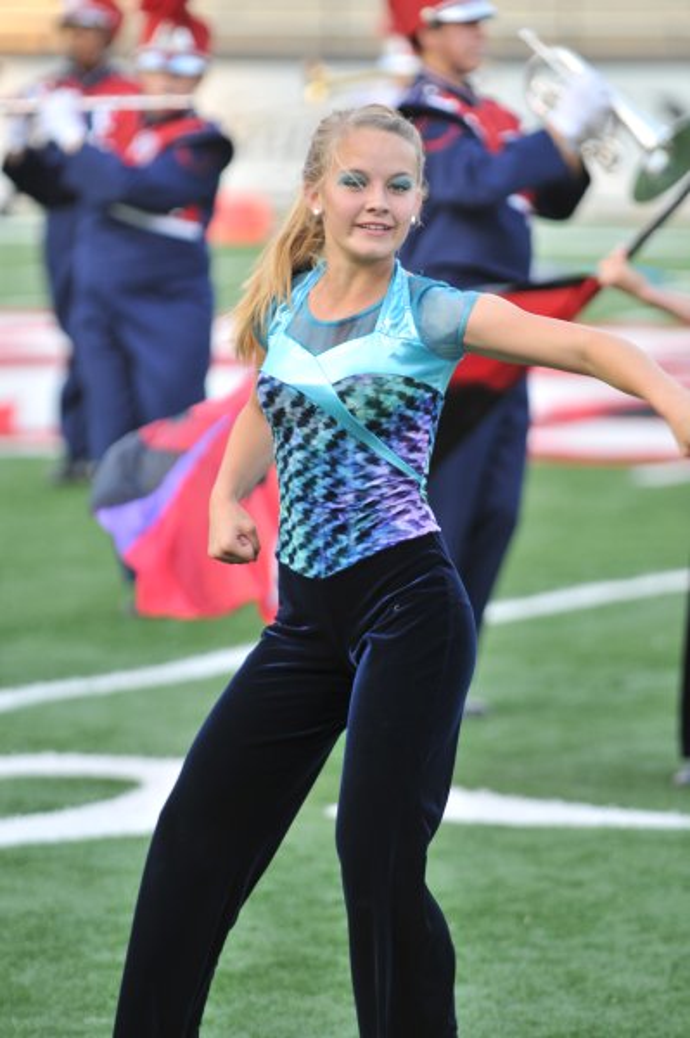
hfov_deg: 5.2
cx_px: 345
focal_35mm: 262
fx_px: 7559
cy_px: 519
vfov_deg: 7.9
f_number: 2.8
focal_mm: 175
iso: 200
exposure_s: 1/250
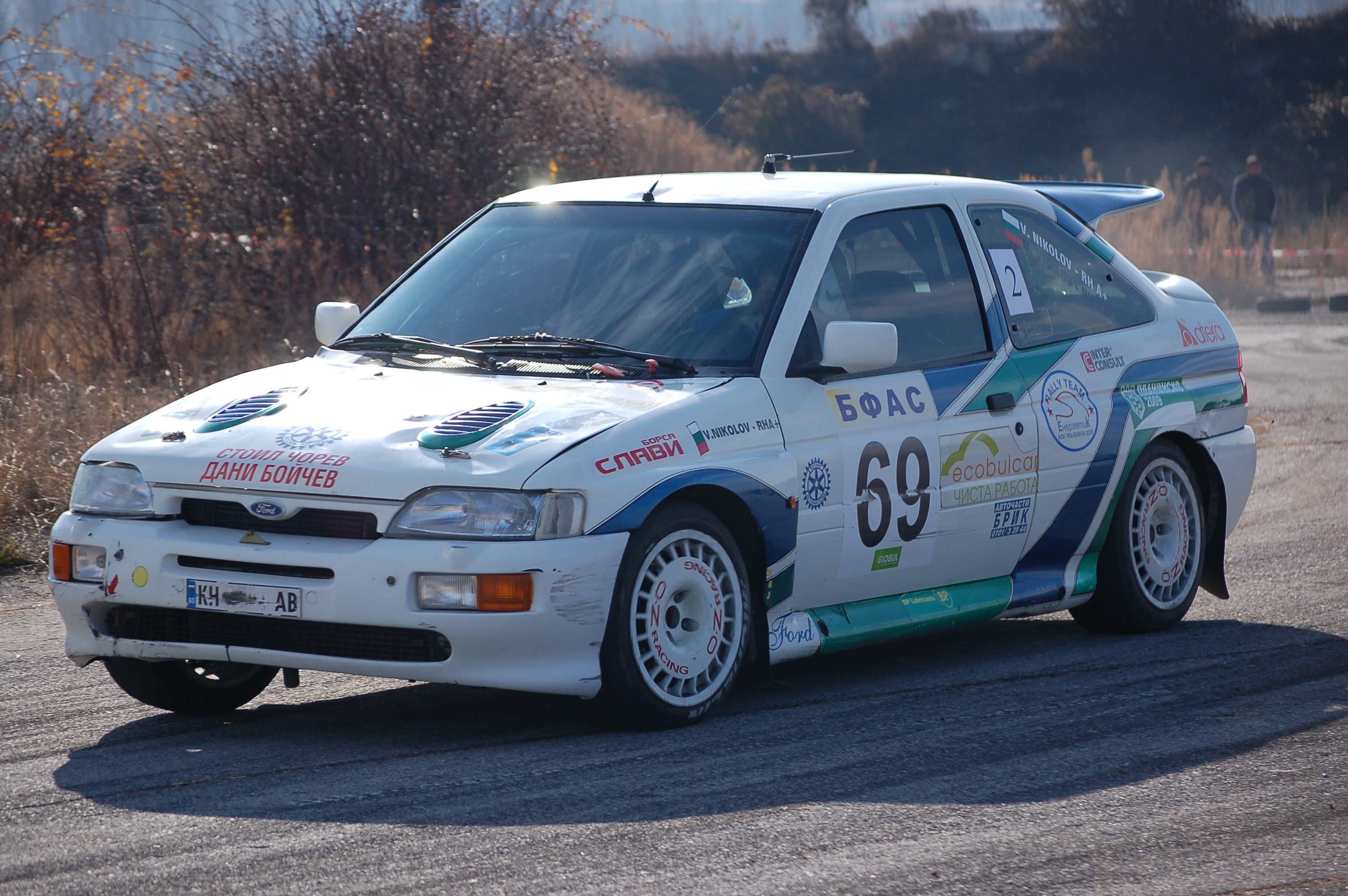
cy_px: 448
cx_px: 674
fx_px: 4770
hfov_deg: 16.1
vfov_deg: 10.7
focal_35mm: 128
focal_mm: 85
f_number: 5
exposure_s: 1/1250
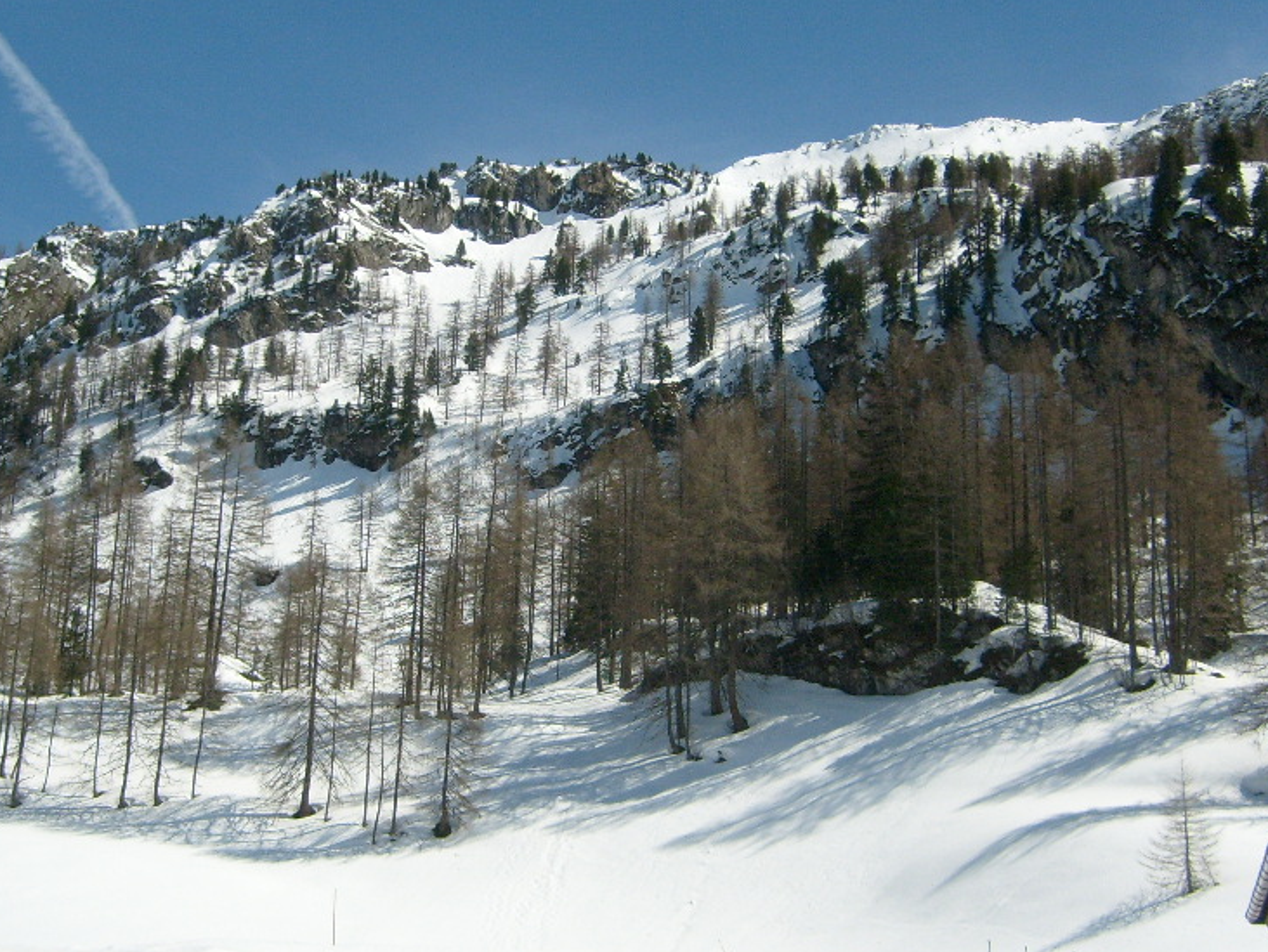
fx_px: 1796
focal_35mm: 49
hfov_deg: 38.9
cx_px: 626
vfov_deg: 29.7
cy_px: 512
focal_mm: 5.8
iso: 80
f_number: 7.1
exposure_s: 1/500
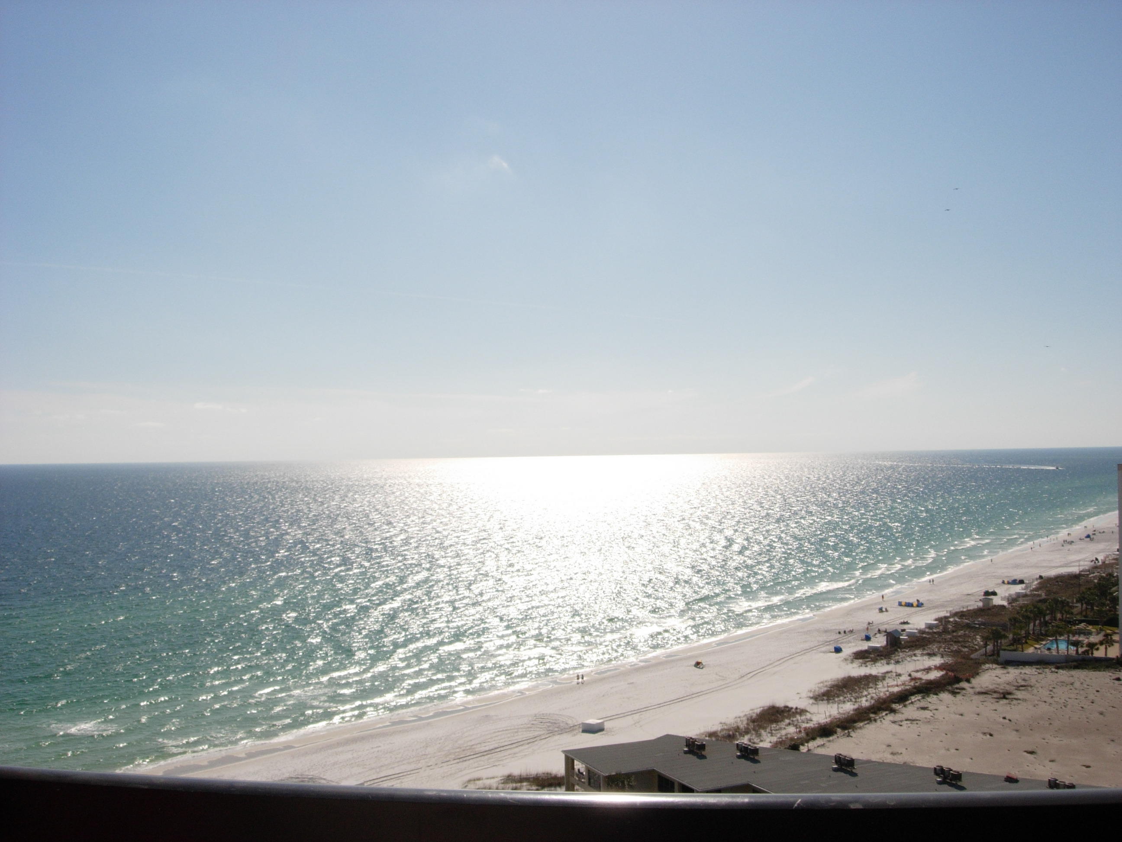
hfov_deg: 49.0
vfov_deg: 37.7
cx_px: 561
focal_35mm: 38
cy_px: 421
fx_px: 1232
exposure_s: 1/2048
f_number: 4.8
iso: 79
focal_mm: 7.8
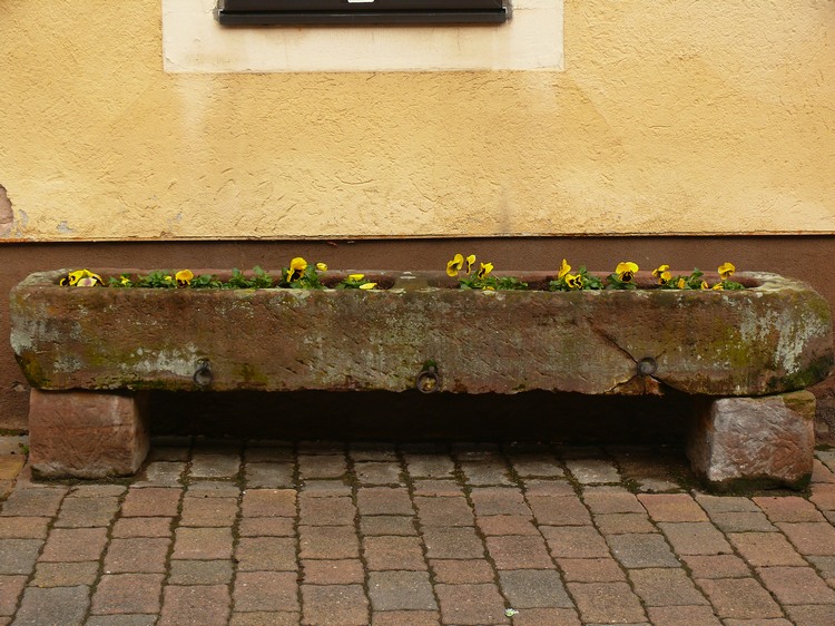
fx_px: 1519
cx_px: 418
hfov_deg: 30.7
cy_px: 313
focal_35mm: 63
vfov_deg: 23.3
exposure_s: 1/125
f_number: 3.6
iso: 100
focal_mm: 13.2
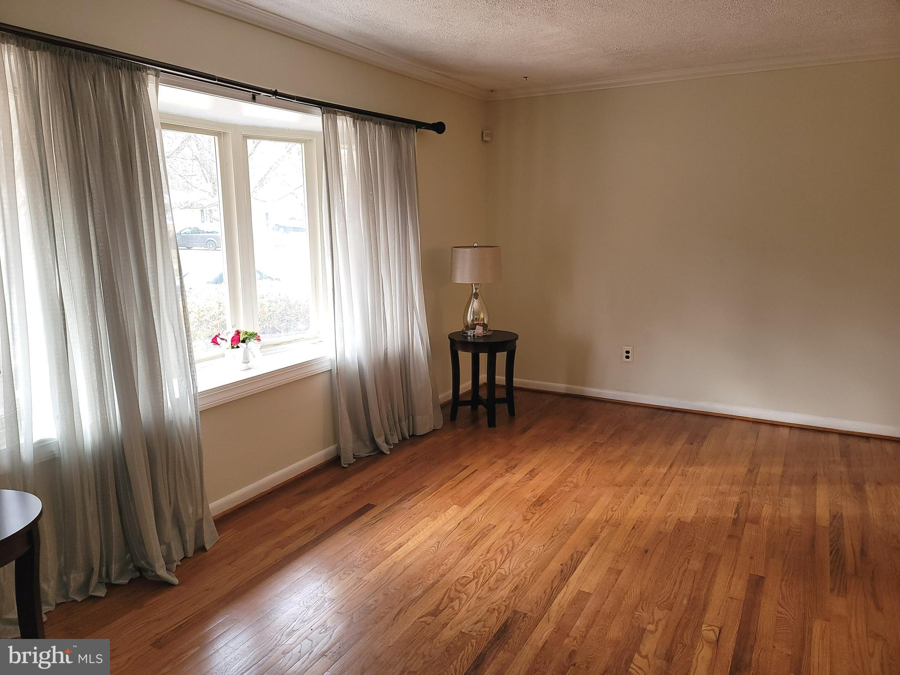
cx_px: 450
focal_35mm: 25
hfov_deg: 69.4
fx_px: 650
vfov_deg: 54.9
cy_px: 338
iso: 125
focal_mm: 7
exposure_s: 1/59
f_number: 1.8
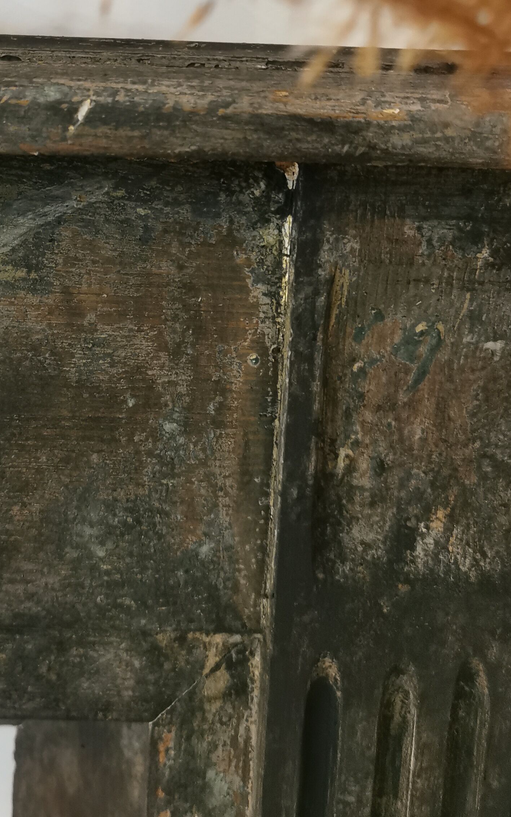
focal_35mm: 46
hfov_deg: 27.6
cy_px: 282
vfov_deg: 43.0
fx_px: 1025
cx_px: 130
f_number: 1.6
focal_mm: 5.56
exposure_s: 1/33.3
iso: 500
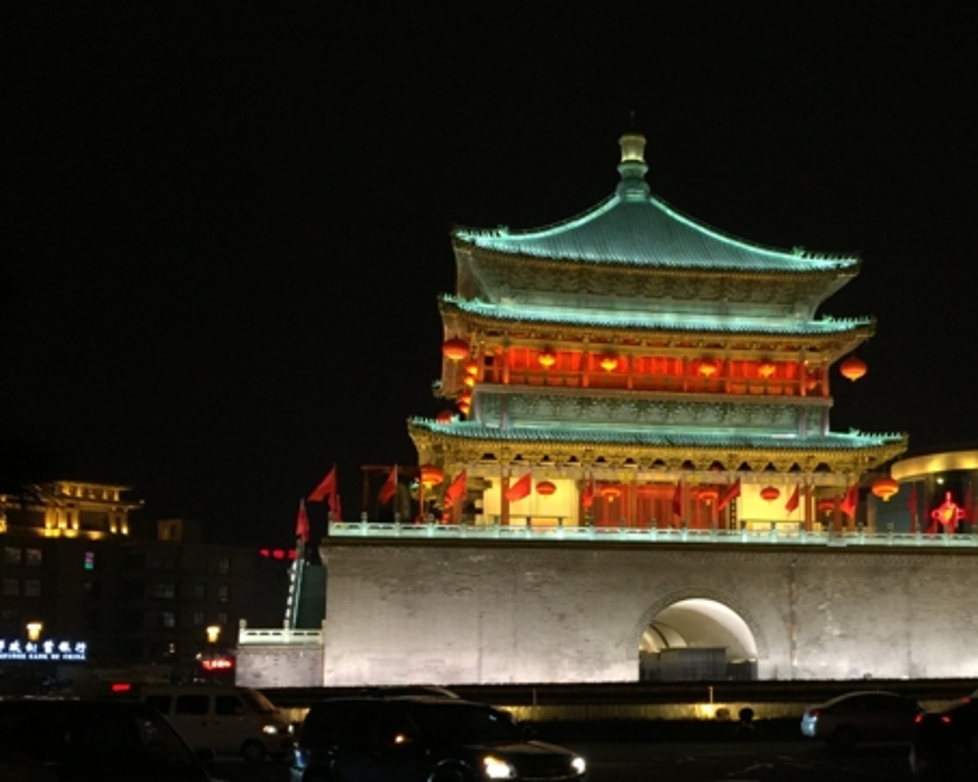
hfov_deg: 36.4
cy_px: 551
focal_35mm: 50
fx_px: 1447
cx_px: 738
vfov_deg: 29.9
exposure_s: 1/30
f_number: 2.2
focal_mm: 4.15
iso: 50
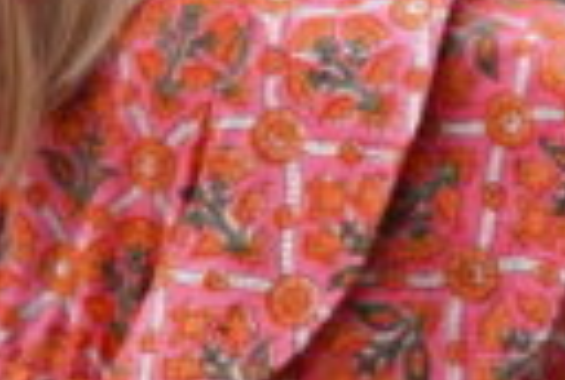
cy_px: 137
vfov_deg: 4.4
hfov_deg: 6.5
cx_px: -291
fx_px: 4892
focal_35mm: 311
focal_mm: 39
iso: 125
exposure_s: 1/160
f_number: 4
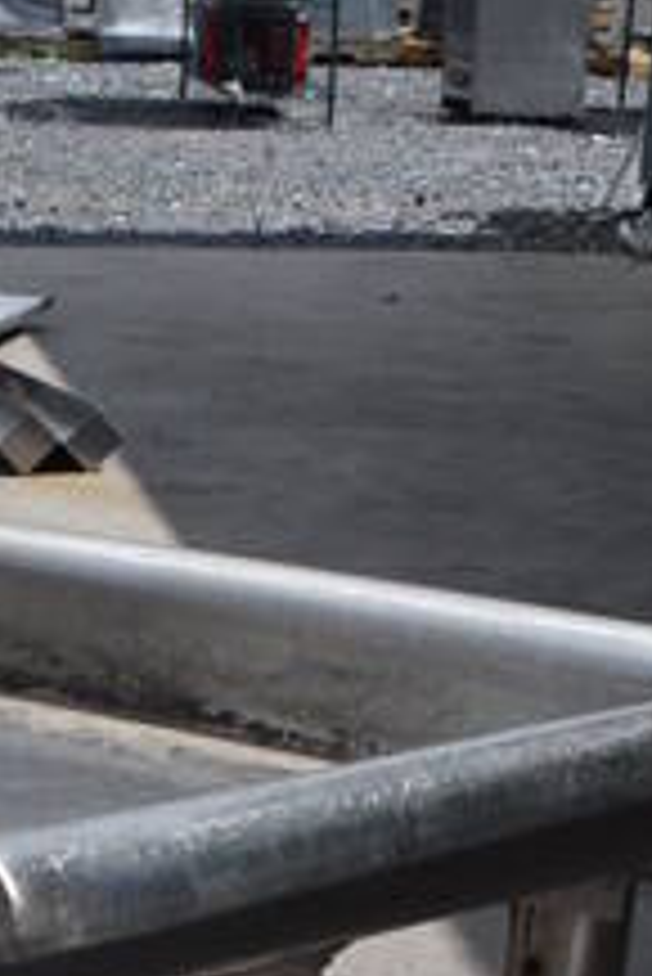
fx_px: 3417
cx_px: -36
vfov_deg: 15.1
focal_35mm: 126
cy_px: 1433
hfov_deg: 10.8
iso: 200
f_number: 9
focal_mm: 20
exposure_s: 1/800
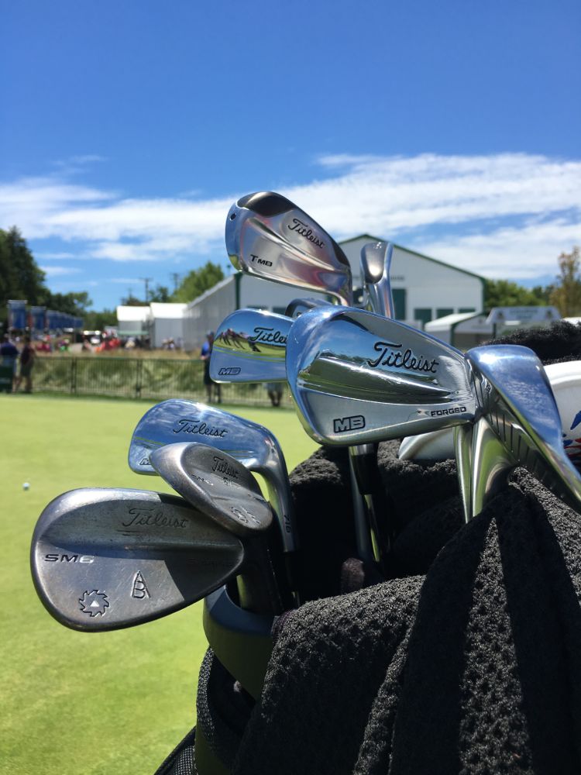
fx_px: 649
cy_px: 388
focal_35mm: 29
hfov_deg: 48.2
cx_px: 290
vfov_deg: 61.7
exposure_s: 1/1832
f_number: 2.2
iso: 25
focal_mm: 4.15
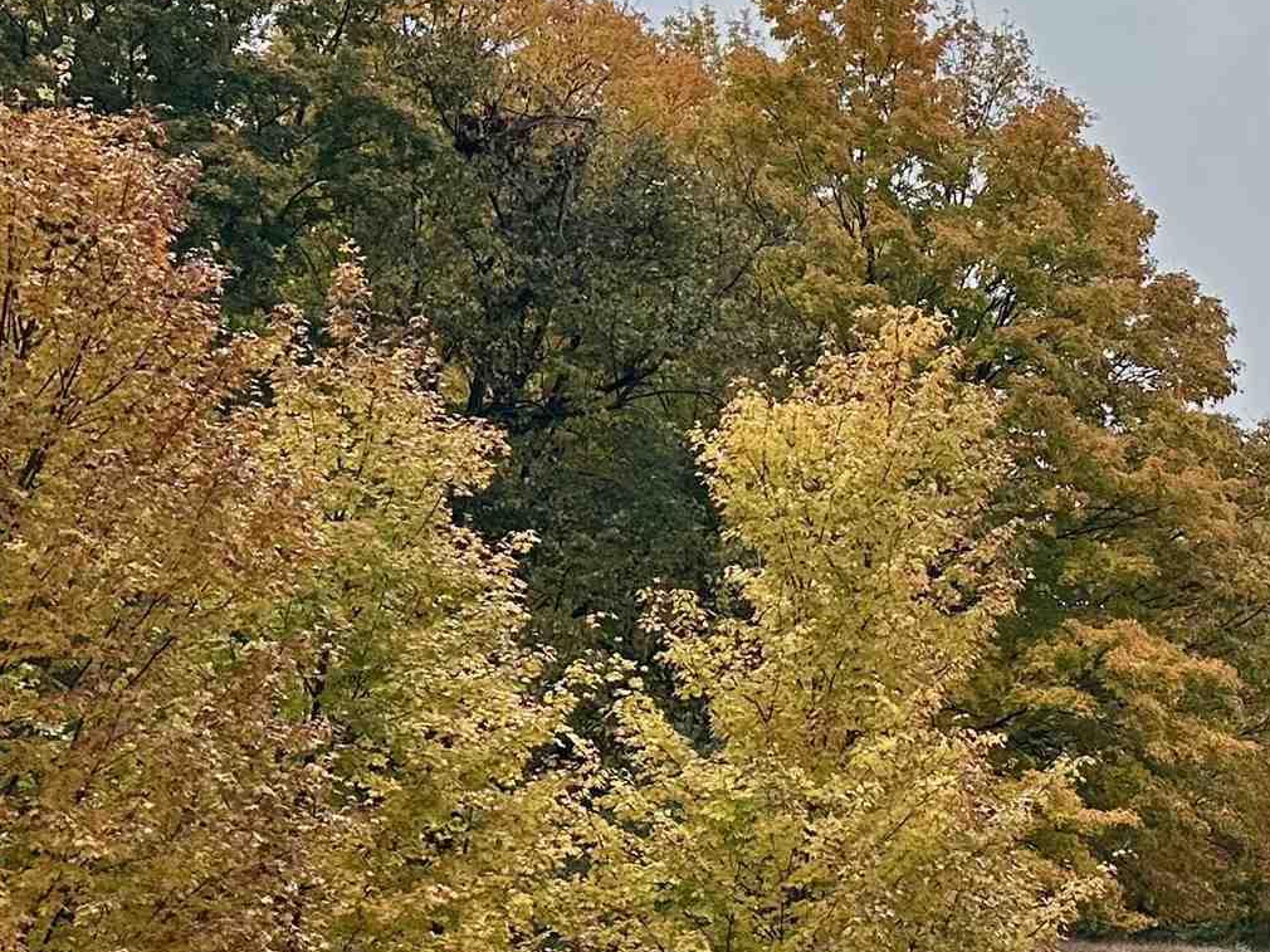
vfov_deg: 20.1
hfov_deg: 24.2
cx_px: 1539
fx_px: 2678
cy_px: 548
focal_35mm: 73
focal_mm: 6.86
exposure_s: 1/3717
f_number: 1.78
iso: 80
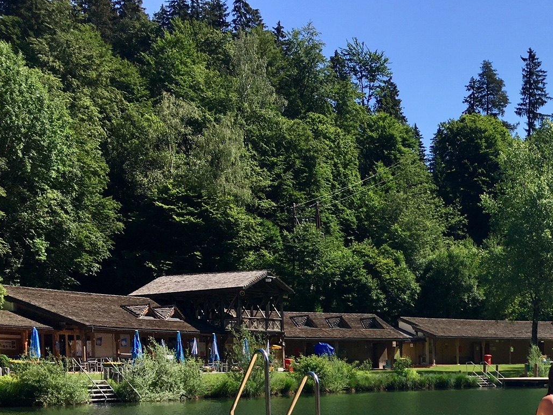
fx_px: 910
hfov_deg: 32.1
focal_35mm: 57
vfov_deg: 24.6
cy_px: 399
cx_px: 504
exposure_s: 1/1350
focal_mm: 4.15
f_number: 2.2
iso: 25
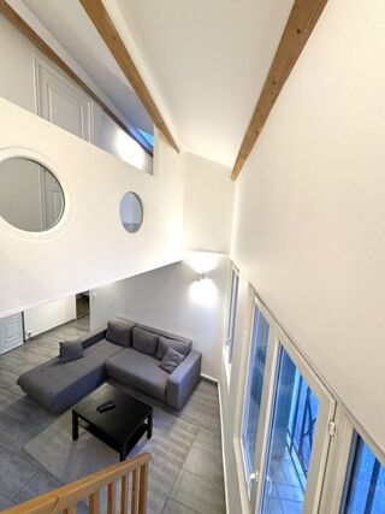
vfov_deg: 102.1
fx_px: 208
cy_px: 257
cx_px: 192
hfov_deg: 85.6
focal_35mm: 14
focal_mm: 2.22
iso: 125
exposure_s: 1/100
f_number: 2.2
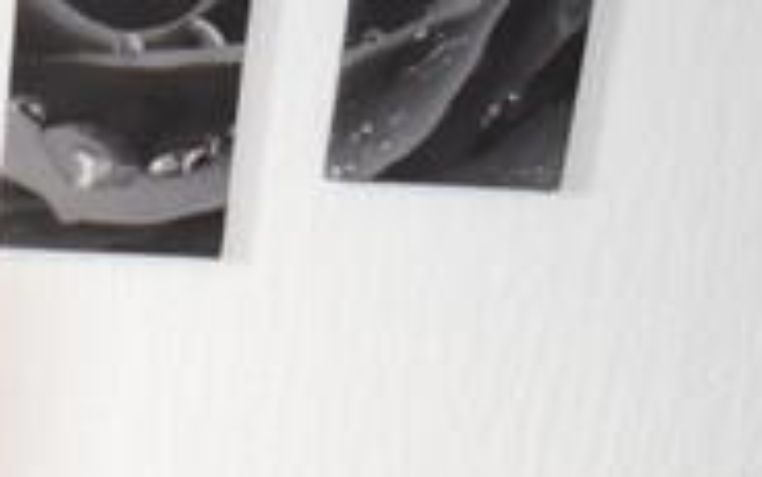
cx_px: -253
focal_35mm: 85
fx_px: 1765
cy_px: 819
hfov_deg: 21.7
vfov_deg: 13.9
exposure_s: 1/60
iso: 1400
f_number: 4
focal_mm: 10
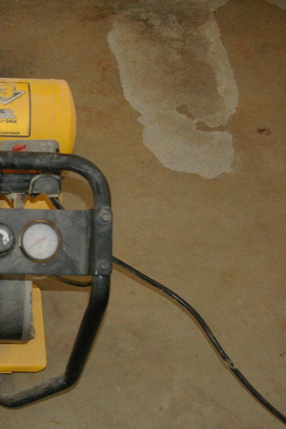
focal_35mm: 66
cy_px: 211
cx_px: -67
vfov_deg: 30.5
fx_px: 786
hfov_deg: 19.3
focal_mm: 26
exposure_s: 1/45
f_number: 5.6
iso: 1600
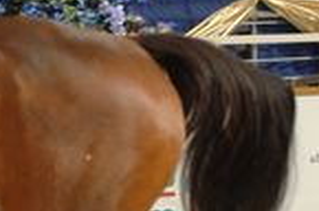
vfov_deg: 1.8
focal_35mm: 770
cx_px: -154
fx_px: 6808
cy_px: 52
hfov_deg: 2.7
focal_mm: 116
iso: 200
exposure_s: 1/250
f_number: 4.5
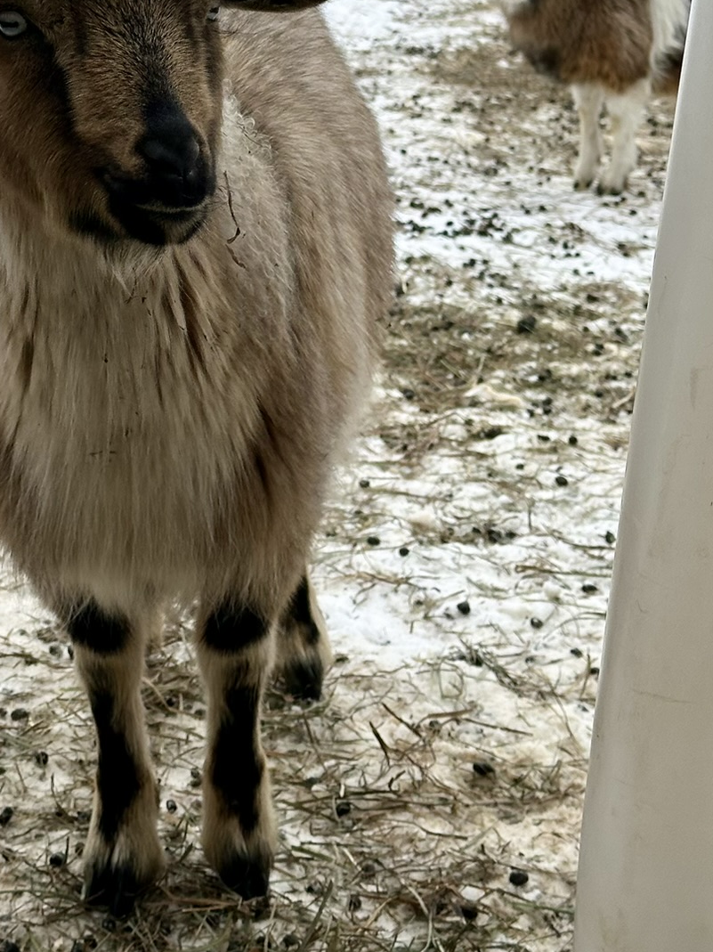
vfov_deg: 21.1
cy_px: 192
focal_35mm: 92
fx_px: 2528
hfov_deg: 16.0
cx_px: 178
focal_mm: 6.86
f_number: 1.78
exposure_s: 1/2114
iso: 64
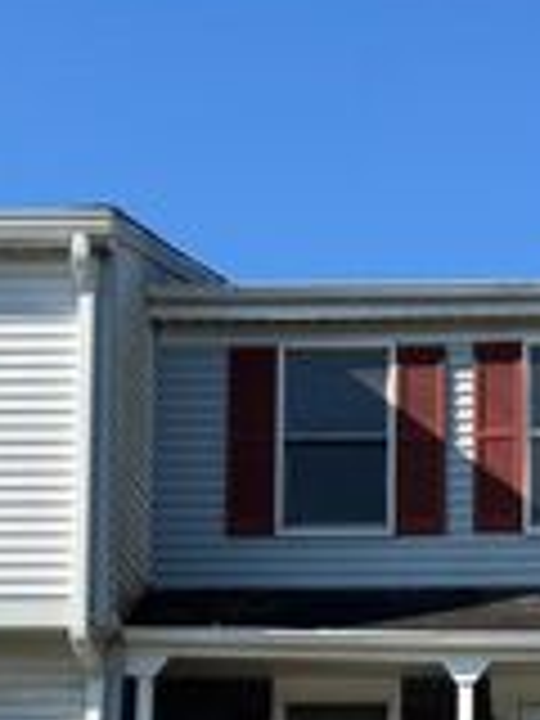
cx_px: 428
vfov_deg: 24.8
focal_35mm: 75
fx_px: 1560
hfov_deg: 19.5
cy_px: 709
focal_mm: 6.76
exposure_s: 1/2506
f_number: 1.78
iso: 80
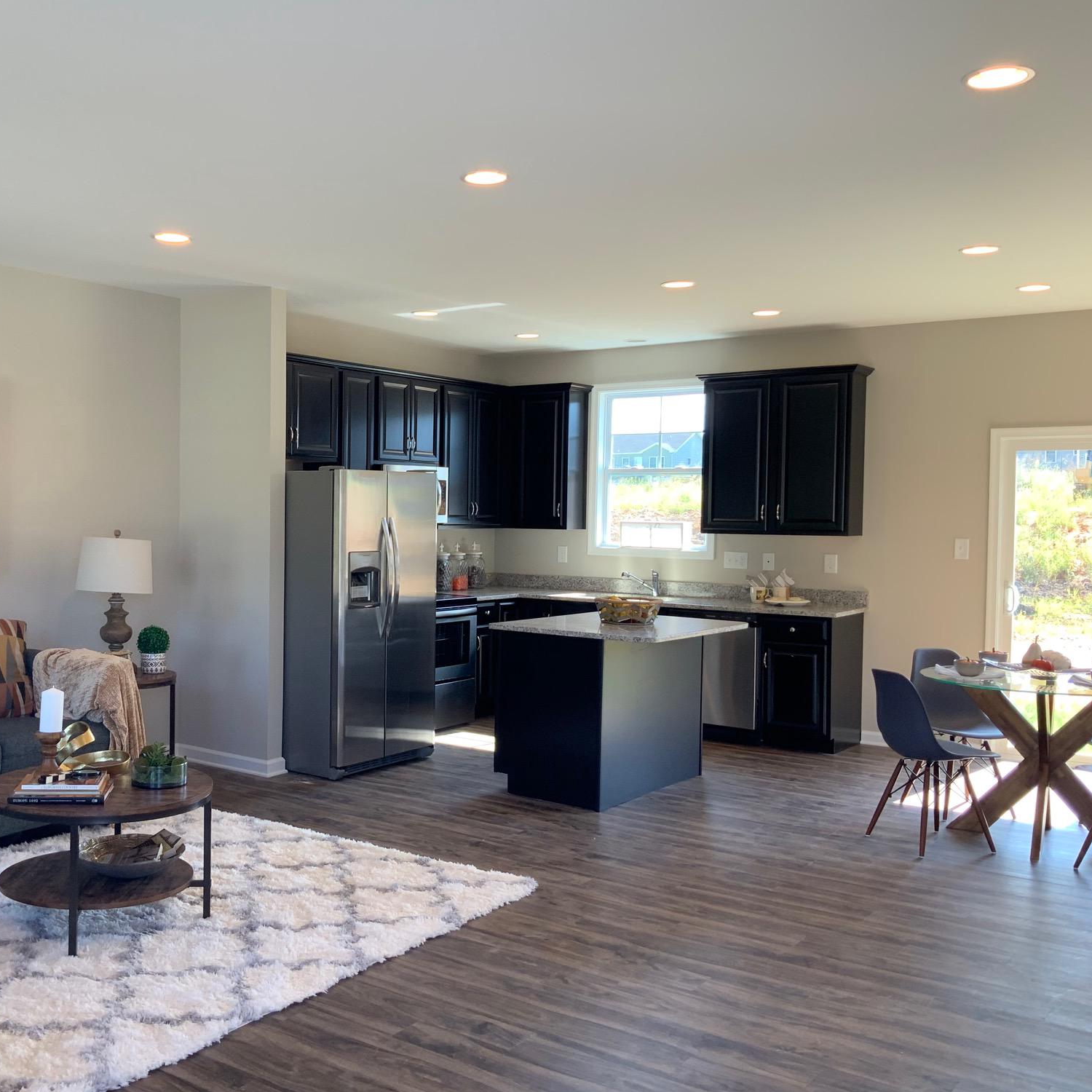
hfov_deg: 46.4
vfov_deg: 47.2
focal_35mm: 35
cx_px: 352
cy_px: 546
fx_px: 1249
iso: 50
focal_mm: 3
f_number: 1.8
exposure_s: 1/120
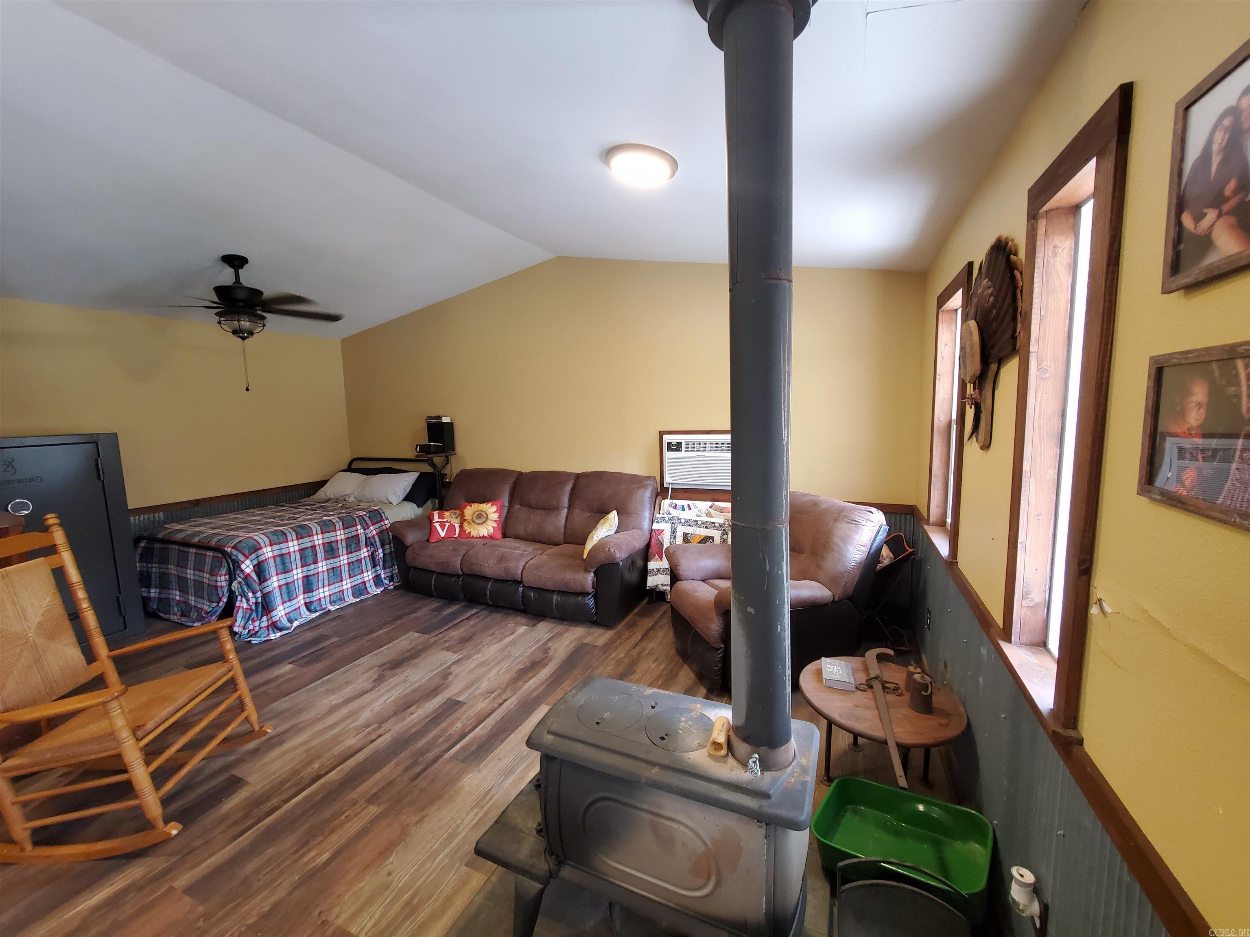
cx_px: 625
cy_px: 468
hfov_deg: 106.2
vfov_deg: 89.9
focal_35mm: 13
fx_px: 469
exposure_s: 1/30
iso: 400
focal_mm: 1.8
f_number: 2.2
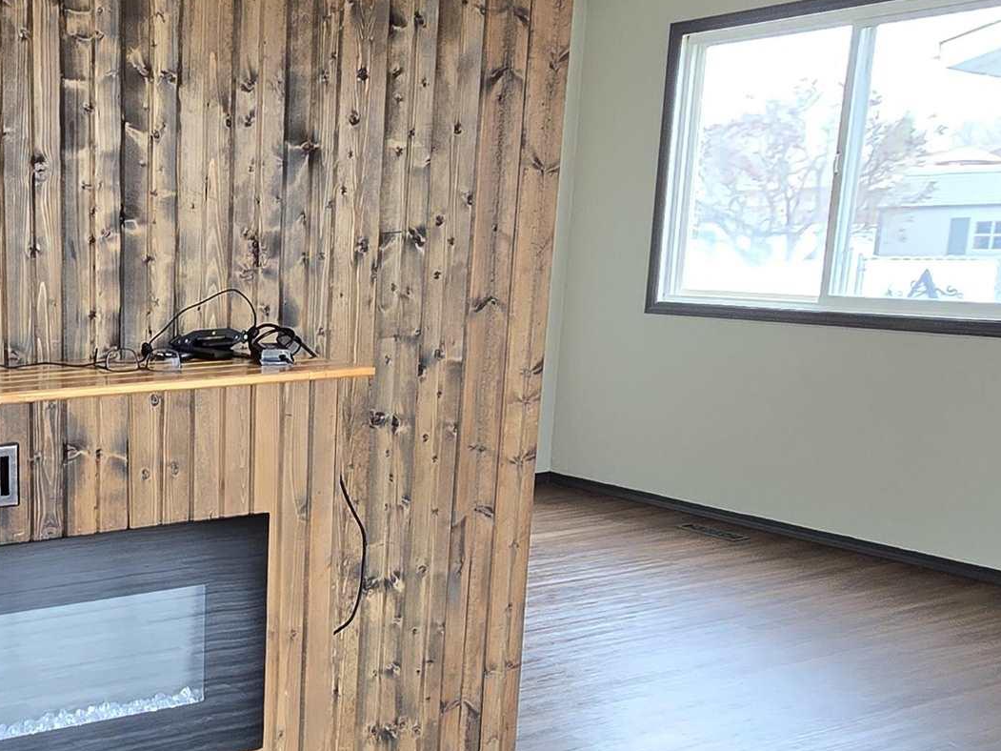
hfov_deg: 41.7
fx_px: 1099
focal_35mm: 38
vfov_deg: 37.3
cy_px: 496
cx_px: -27
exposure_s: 1/60
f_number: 2.2
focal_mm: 2.2
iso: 125
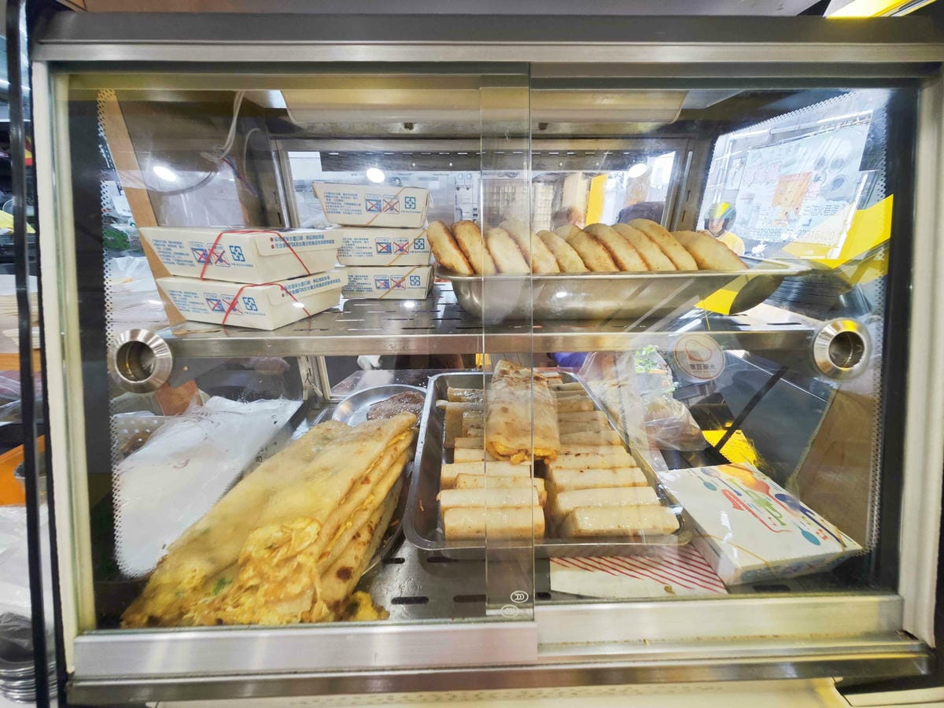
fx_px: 327
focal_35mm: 12
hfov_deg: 110.5
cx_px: 472
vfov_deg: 94.5
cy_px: 354
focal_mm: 2.03
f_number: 1.8
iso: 64
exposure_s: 1/120
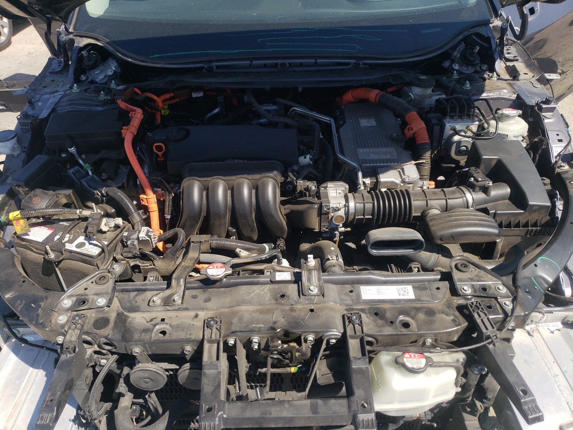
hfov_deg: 67.3
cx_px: 286
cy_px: 215
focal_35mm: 26
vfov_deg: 53.1
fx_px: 430
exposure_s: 1/2000
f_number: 1.5
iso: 50
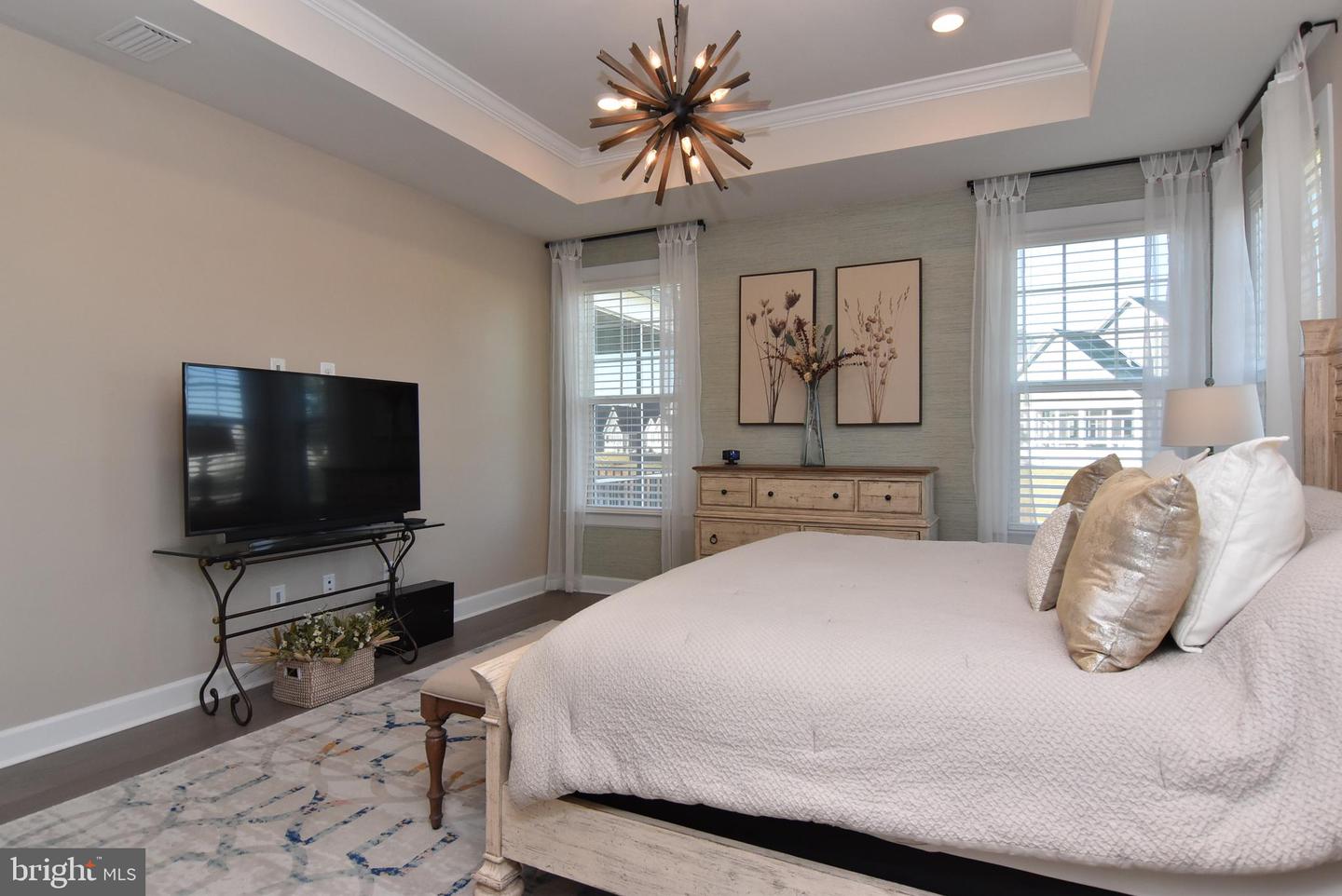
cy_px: 448
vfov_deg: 67.5
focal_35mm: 18
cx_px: 671
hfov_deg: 90.0
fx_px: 671
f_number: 8
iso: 800
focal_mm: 12
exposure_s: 1/160
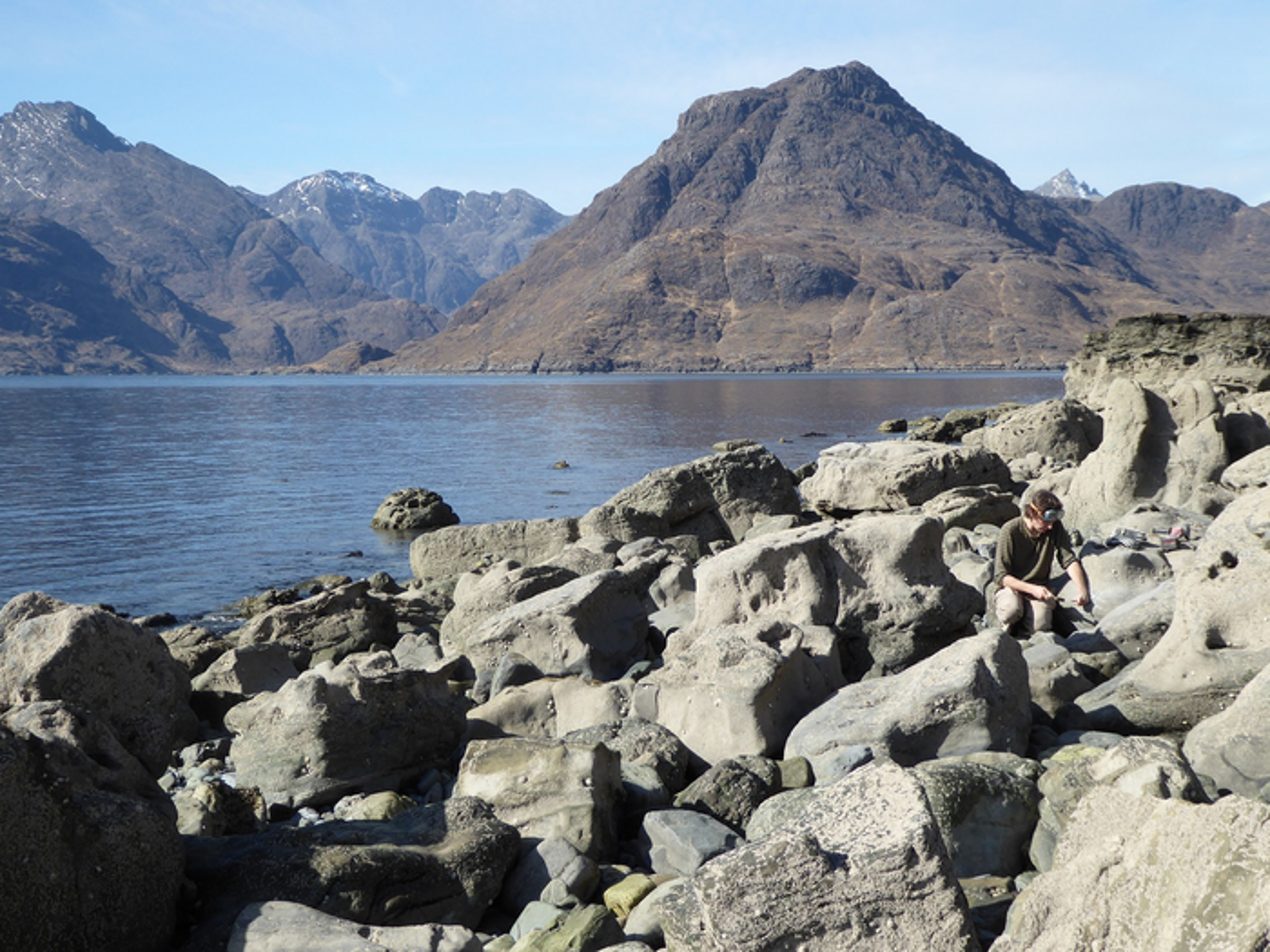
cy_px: 476
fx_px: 2091
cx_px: 635
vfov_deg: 25.7
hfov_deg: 33.8
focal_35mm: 57
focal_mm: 9.6
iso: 100
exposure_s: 1/500
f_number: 4.1
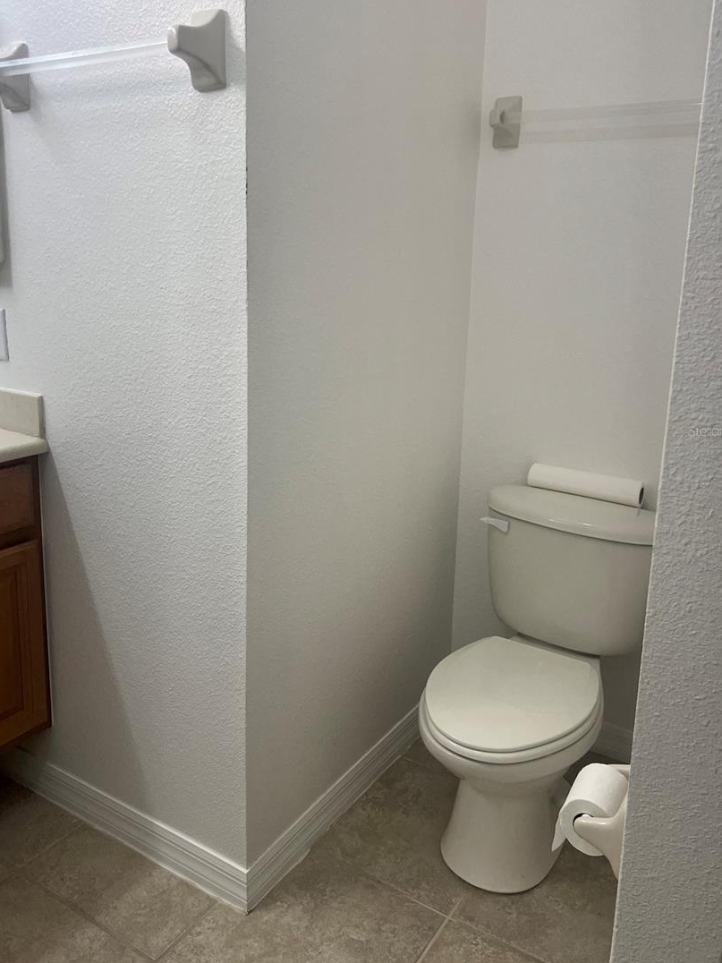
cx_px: 349
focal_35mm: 29
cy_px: 430
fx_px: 806
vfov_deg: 61.5
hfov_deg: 48.2
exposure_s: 1/120
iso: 64
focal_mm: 5.7
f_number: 1.5
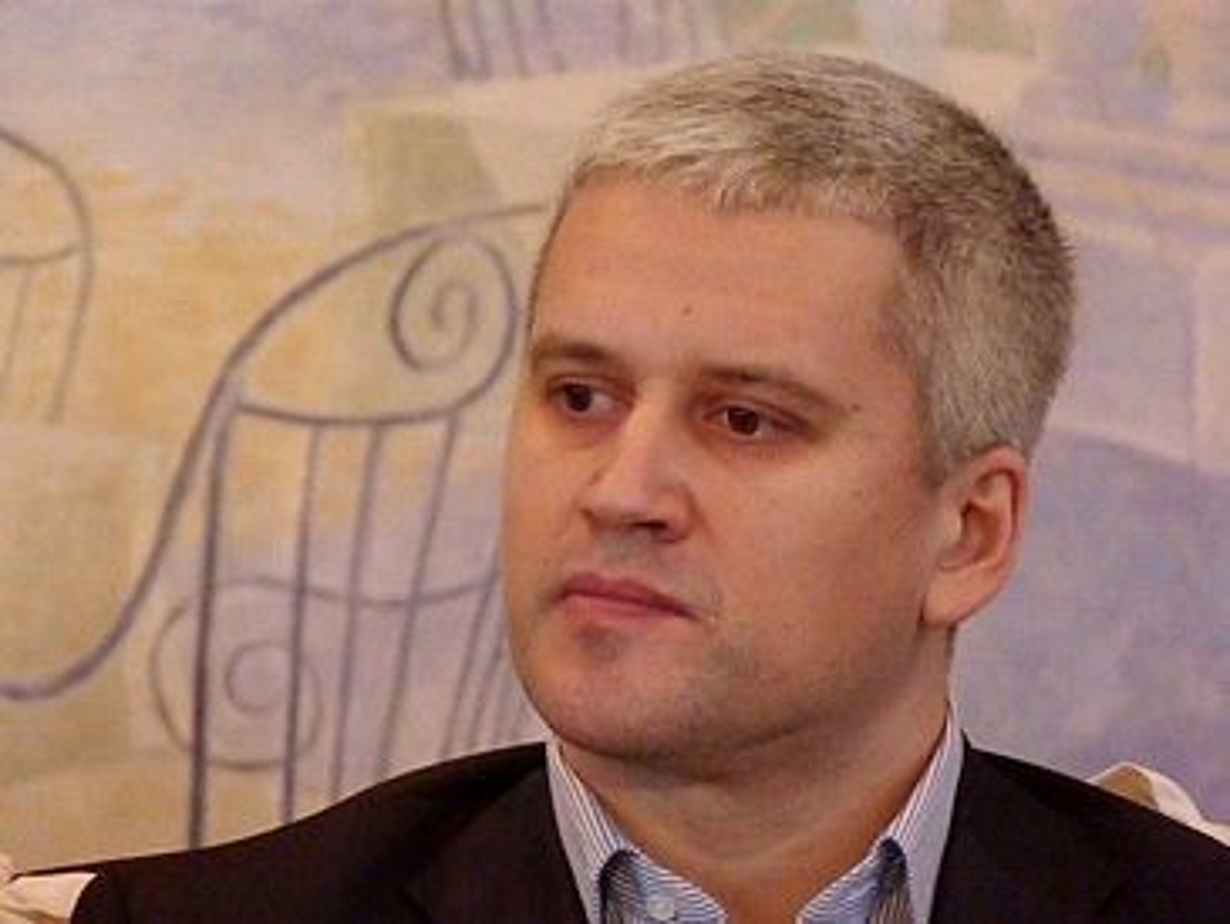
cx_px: 615
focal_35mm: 418
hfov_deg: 4.7
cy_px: 462
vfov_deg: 3.6
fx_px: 14858
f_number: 4.3
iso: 1600
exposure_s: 1/50
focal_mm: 75.2
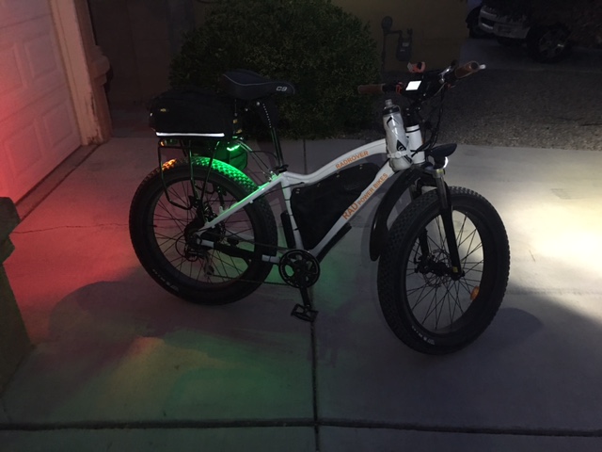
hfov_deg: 61.7
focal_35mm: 29
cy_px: 226
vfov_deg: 48.2
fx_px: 504
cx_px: 301
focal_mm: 4.15
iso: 125
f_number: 2.2
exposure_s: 1/4
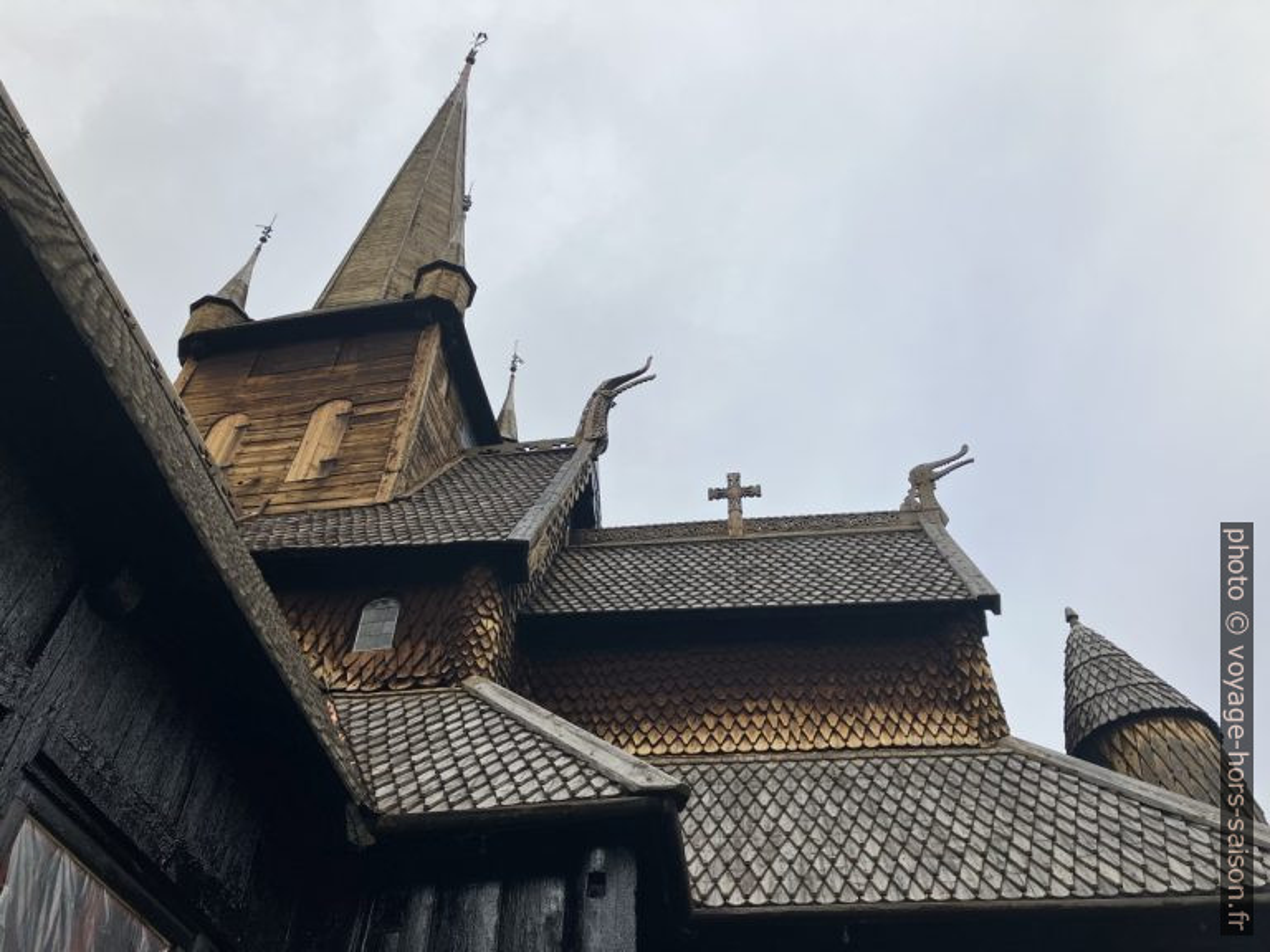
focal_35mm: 28
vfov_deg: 49.7
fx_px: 1027
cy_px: 476
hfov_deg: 63.4
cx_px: 635
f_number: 1.8
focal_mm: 4
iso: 32
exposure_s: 1/1600
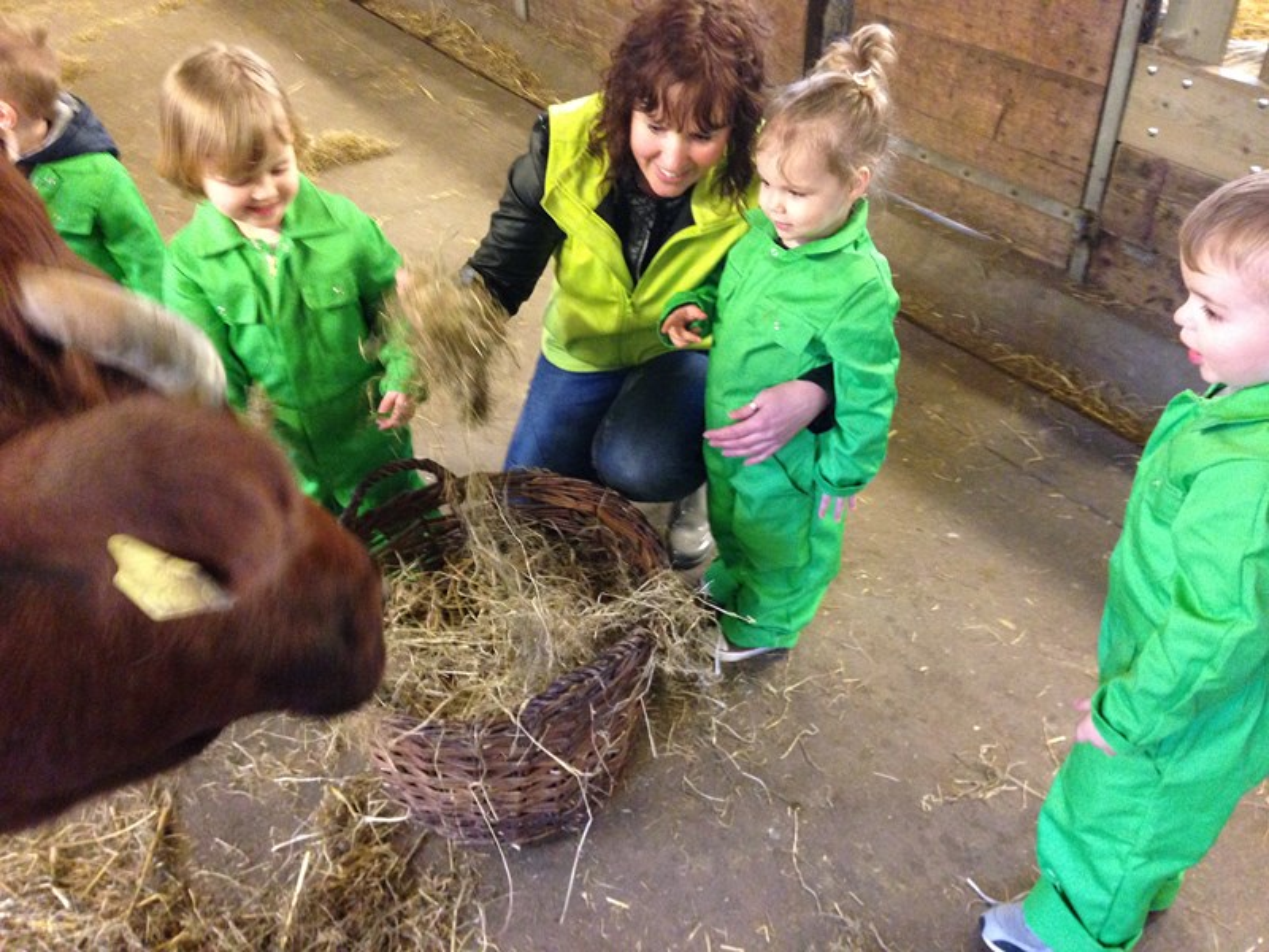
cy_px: 476
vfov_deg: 42.9
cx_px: 634
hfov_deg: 55.4
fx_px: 1210
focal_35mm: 33
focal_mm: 4.12
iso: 500
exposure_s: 1/15
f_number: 2.4
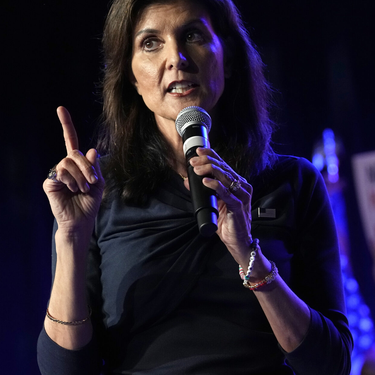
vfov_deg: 7.5
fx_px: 2843
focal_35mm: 232
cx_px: 119
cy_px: 168
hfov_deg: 7.5
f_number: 5.6
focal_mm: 133
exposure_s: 1/250
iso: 3200
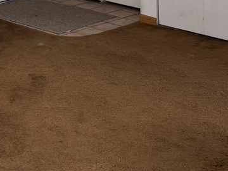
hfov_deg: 19.9
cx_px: 5
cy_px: -89
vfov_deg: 14.3
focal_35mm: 96
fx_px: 632
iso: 250
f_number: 1.78
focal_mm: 6.76
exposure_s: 1/60
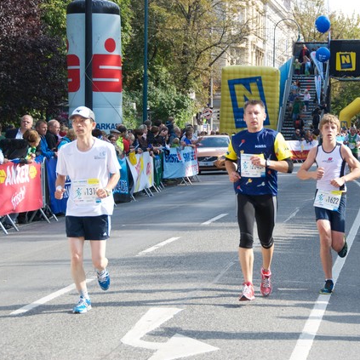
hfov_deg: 12.9
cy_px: 180
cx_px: 242
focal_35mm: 135
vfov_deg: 12.9
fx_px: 1588
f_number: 5
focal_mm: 70
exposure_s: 1/500
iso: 400
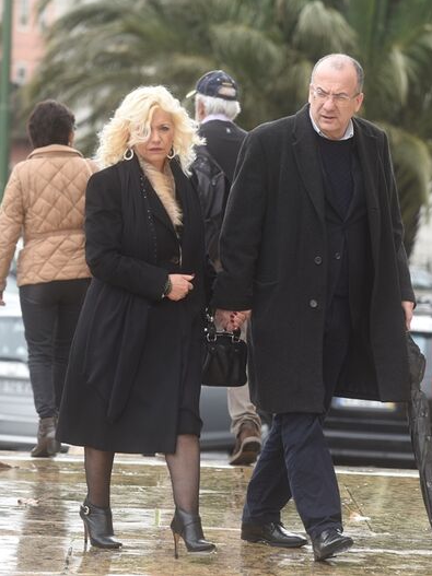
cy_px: 287
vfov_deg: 9.1
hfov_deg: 6.8
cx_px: 294
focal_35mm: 218
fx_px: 3629
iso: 250
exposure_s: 1/400
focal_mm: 150
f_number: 4.5
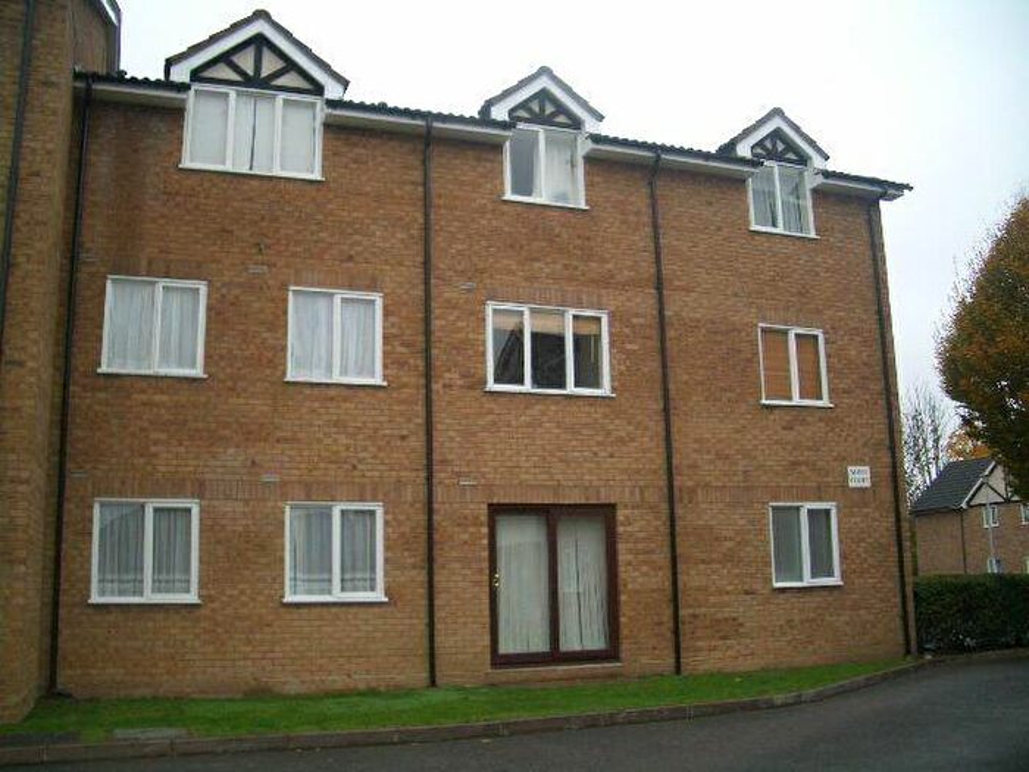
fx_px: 1040
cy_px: 386
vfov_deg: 40.7
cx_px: 514
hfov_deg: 52.6
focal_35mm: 35
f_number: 2.6
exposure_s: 1/100
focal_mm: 5.8
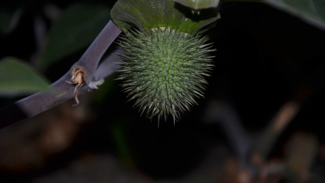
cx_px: 162
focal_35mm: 166
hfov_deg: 13.0
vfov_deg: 7.3
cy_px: 79
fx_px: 1427
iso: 200
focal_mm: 105
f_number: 5.6
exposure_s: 1/30
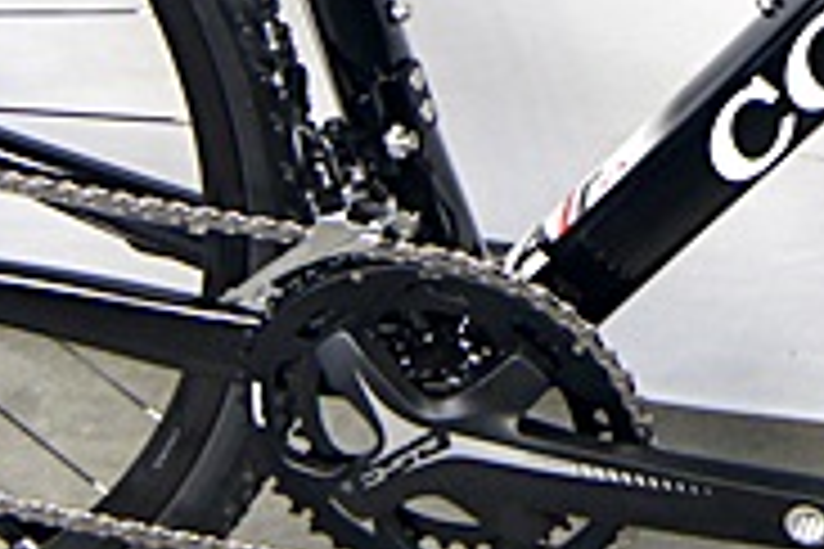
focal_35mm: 192
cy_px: -243
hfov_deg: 10.6
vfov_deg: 7.1
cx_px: 829
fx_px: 4394
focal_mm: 26
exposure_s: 1/60
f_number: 4
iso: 320
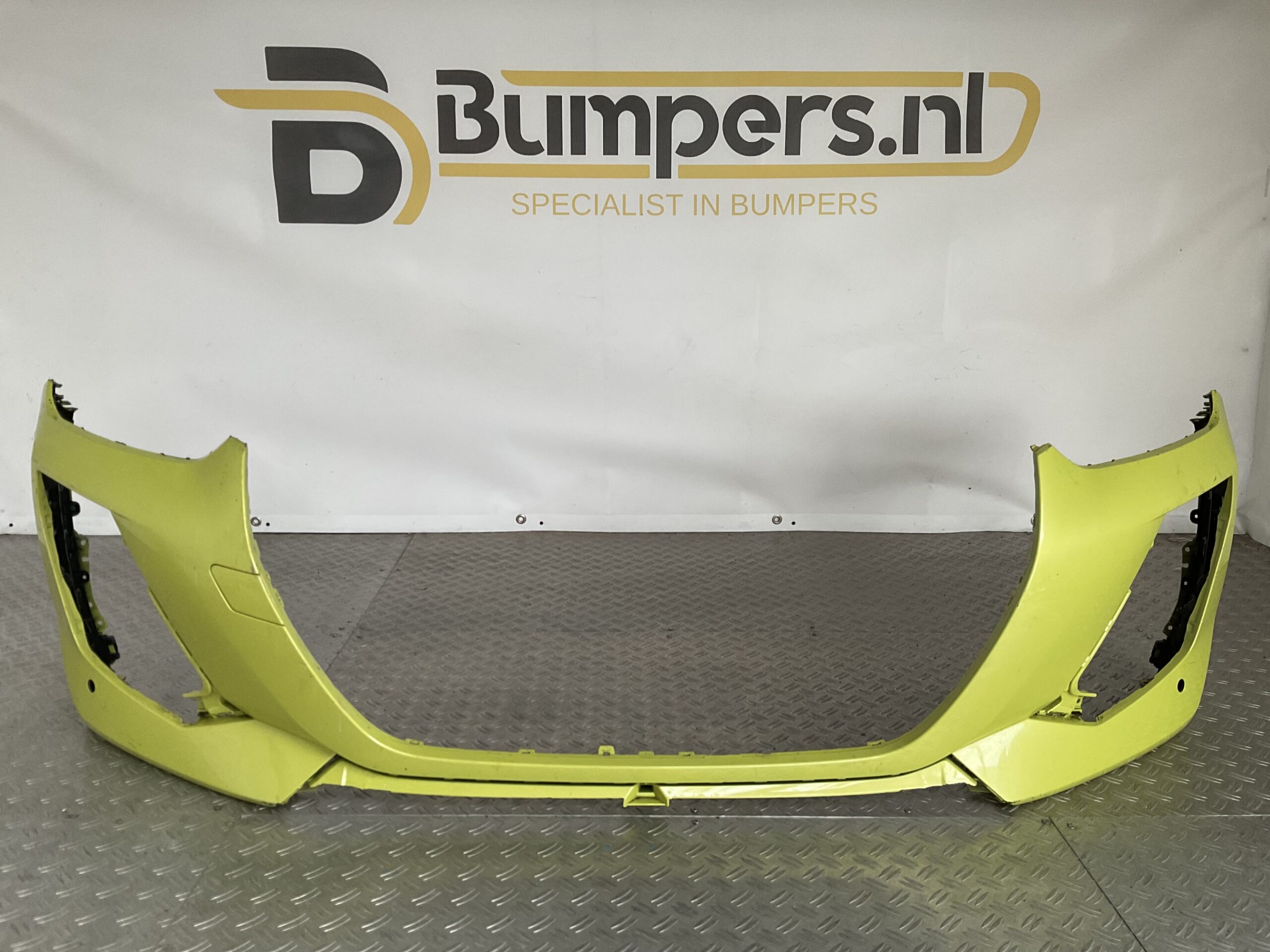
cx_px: 635
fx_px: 1064
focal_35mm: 29
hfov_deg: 61.7
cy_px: 476
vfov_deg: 48.2
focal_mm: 3
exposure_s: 1/100
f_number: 1.8
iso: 64
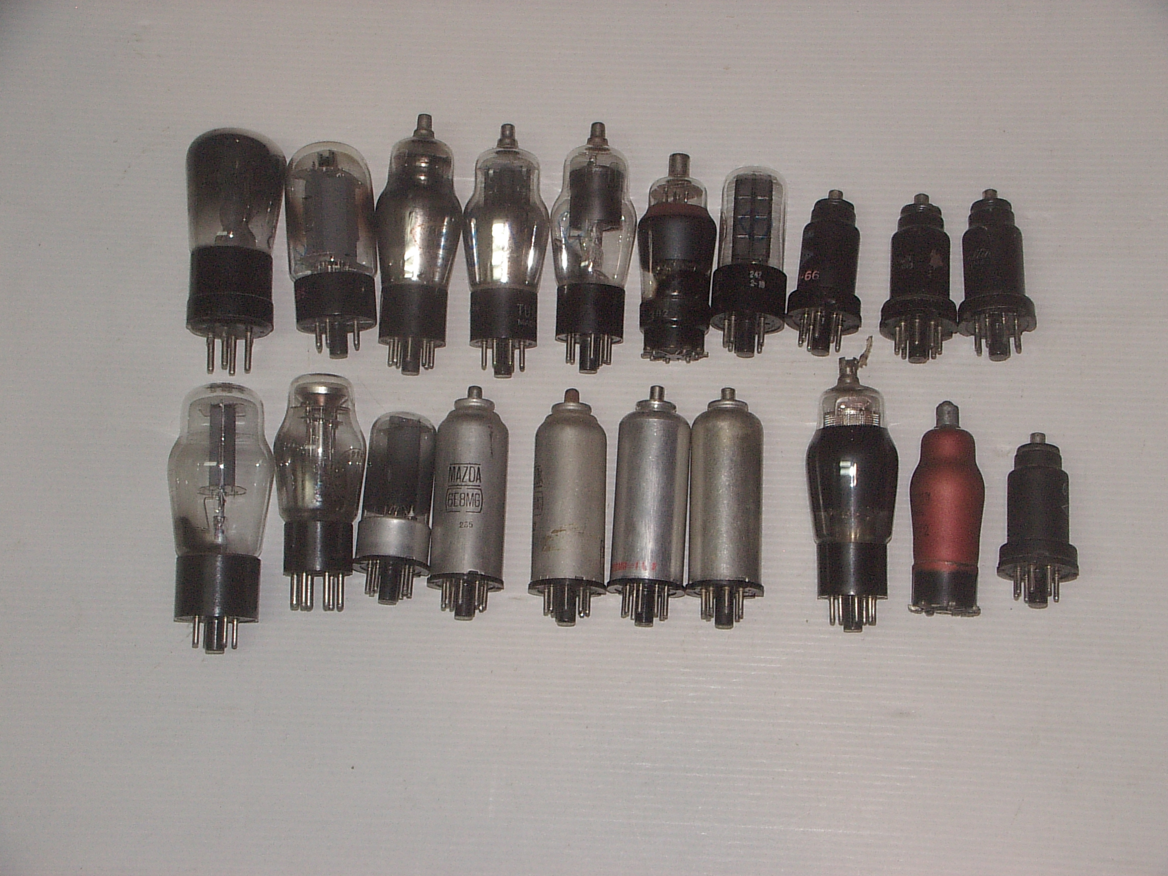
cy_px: 438
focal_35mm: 74
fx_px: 2497
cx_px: 584
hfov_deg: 26.3
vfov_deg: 19.9
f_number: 3.3
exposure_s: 1/35
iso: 200
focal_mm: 11.5
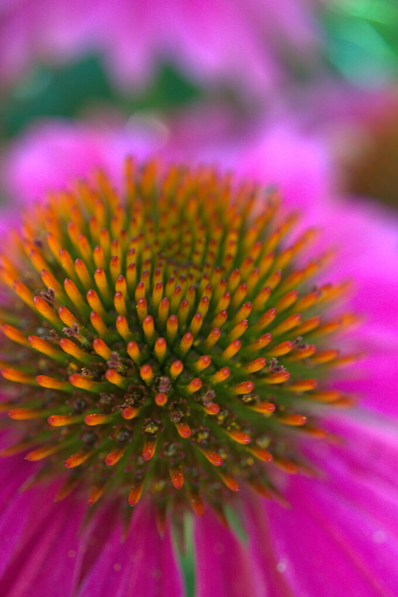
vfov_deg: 43.6
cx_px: 199
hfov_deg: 29.9
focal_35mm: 45
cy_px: 298
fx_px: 746
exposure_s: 1/60
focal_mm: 30
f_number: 5.6
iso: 800
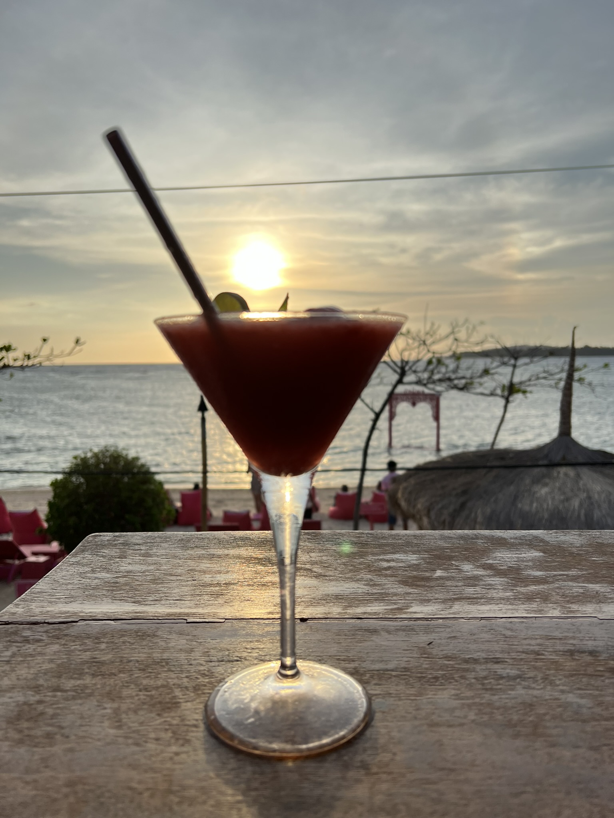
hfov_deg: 53.1
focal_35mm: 26
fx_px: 615
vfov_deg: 67.3
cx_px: 307
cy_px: 409
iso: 50
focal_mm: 5.7
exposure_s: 1/3257
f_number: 1.5
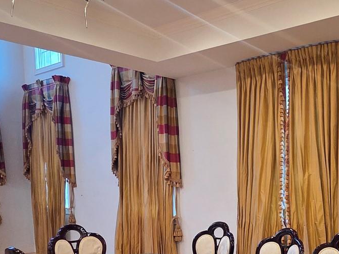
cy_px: 211
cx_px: 292
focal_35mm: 40
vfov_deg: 34.6
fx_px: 392
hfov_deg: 43.6
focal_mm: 2.2
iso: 500
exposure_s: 1/60
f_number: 2.2
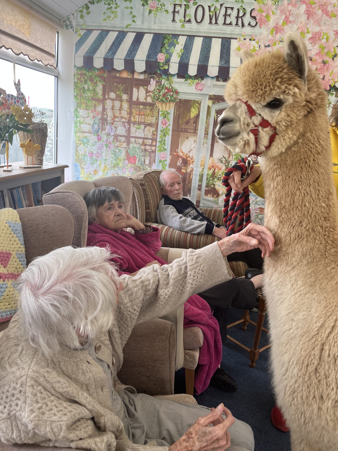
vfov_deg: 67.3
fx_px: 338
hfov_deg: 53.1
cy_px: 226
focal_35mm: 26
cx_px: 169
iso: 100
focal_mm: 5.1
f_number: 1.6
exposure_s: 1/121
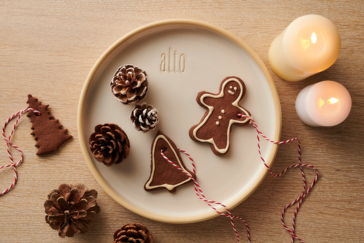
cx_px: 182
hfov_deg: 33.4
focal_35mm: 60
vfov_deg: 22.6
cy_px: 122
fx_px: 607
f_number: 8
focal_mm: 60
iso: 100
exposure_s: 1/20
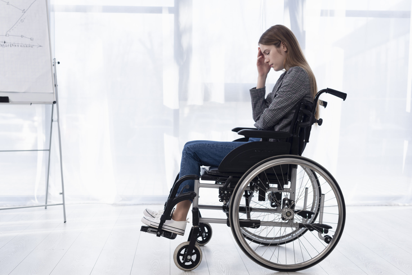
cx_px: 206
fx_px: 572
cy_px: 138
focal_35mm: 50
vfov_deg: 27.0
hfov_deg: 39.6
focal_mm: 50
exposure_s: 1/160
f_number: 4
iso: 200
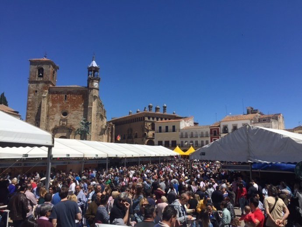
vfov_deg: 48.3
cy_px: 114
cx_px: 151
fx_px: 253
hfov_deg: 61.6
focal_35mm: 29
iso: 32
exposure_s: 1/3300
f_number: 2.2
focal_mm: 4.15
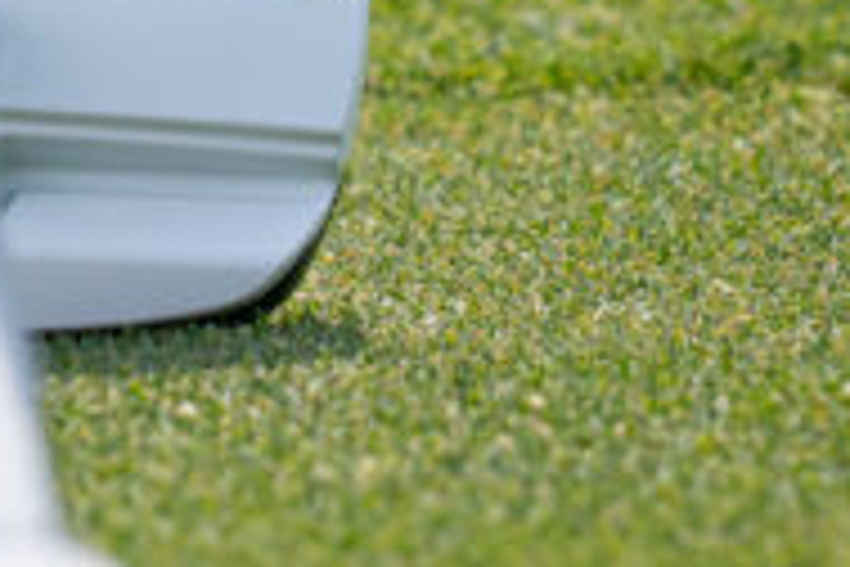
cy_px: -7
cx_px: -279
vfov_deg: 3.6
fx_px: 8972
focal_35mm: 380
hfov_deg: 5.4
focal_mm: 70
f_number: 6.3
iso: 320
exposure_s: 1/1600
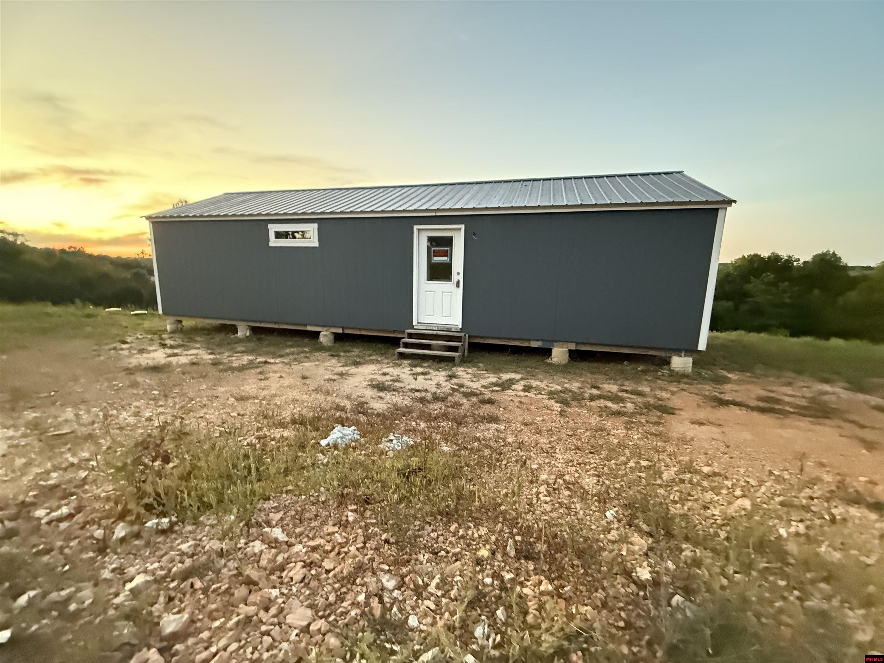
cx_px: 442
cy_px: 332
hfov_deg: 102.1
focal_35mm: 14
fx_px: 358
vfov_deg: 85.7
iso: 1250
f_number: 2.2
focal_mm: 2.22
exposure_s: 1/44
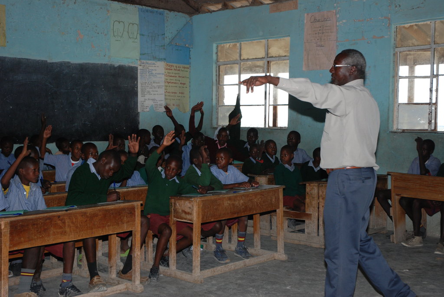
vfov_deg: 25.8
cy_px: 148
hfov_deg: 37.8
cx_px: 222
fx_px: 648
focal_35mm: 52
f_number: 8
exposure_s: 1/160
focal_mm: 35
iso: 400
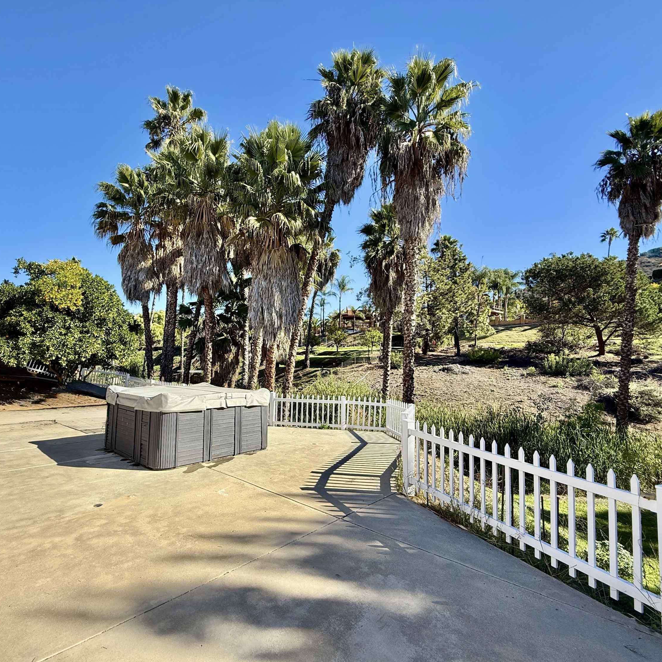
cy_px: 336
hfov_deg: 83.4
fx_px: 368
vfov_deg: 84.0
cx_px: 281
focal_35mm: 17
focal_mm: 2.22
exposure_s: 1/734
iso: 64
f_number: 2.2
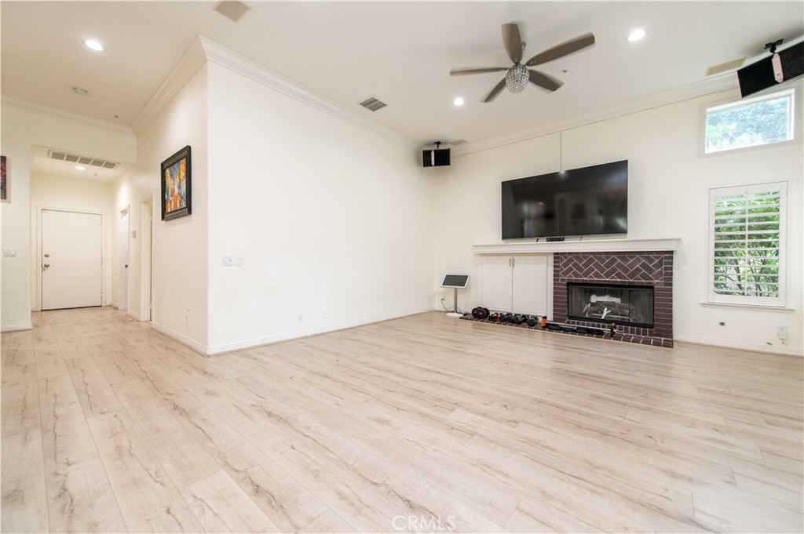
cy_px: 267
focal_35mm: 14
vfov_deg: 81.1
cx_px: 402
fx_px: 312
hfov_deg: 104.3
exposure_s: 1/60
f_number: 4
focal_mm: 14
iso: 400
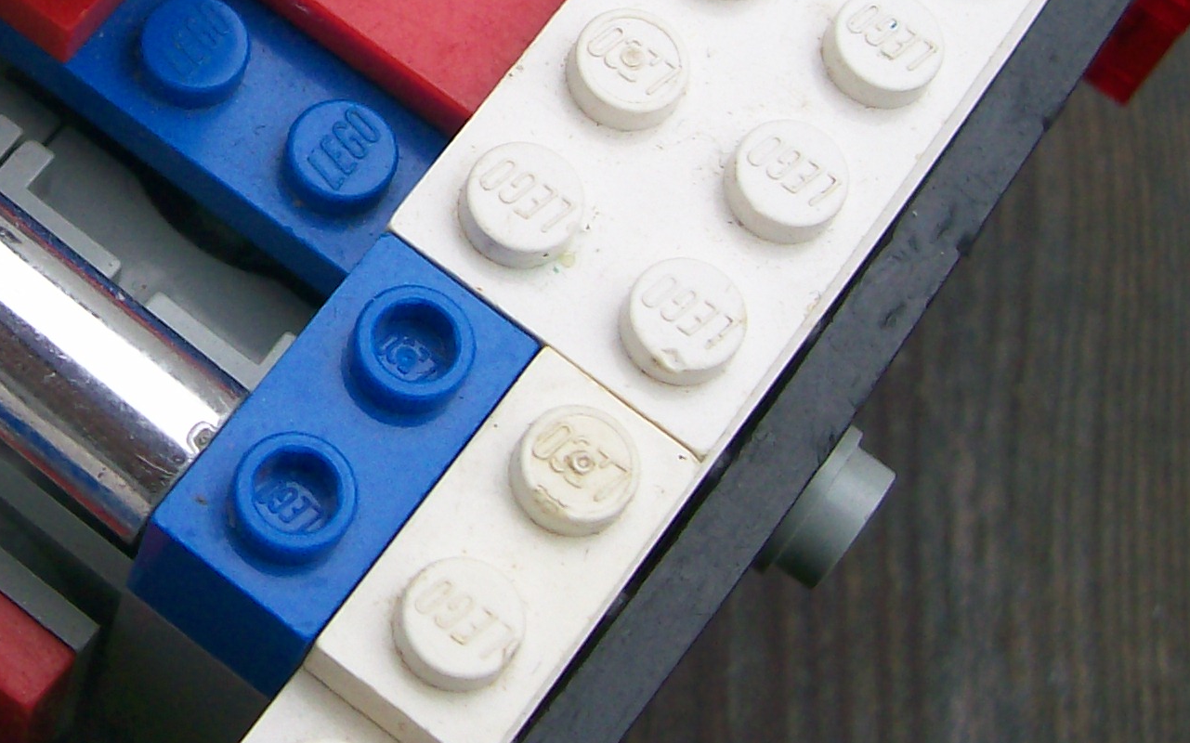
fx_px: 2886
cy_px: -8
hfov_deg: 22.5
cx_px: 19
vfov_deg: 14.4
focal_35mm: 89
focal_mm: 5.8
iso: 80
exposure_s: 1/119
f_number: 2.8
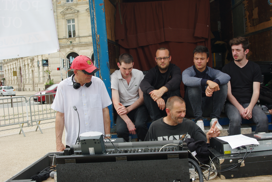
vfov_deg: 27.6
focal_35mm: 49
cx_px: 136
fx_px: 371
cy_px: 91
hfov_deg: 40.3
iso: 200
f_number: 9.5
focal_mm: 32.5
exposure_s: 1/90
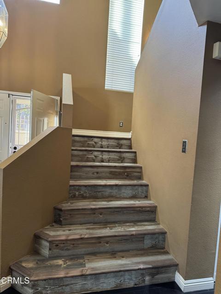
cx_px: 110
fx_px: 204
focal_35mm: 24
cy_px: 147
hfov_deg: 56.8
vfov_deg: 71.6
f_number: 1.78
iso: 250
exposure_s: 1/60
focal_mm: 6.76
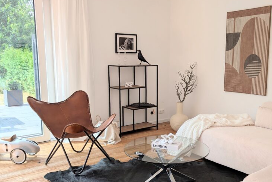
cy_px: 97
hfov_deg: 54.2
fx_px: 265
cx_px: 155
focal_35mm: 35
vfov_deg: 37.9
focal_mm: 6.9
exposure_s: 1/177
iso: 18
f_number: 1.68
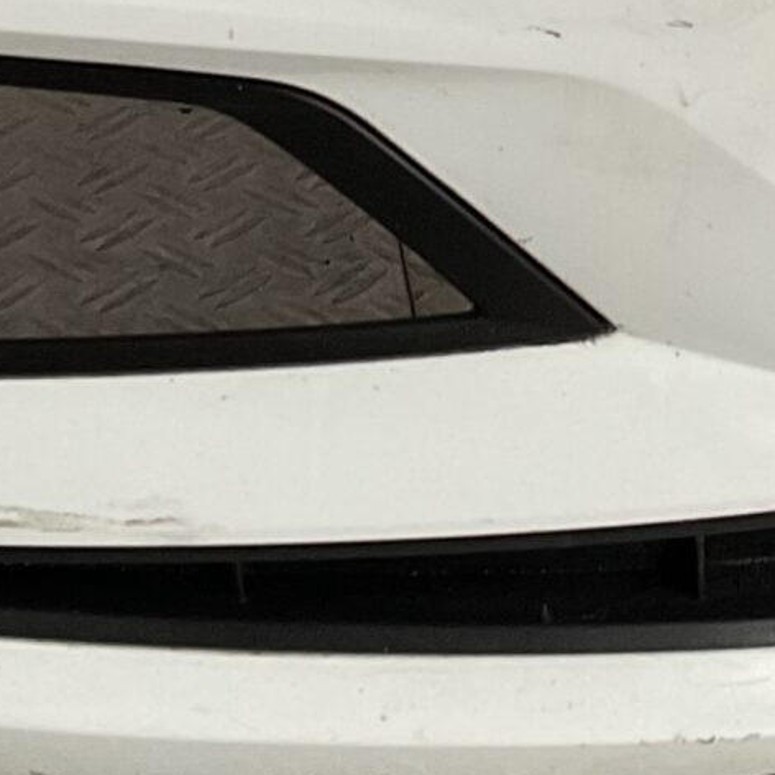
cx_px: 777
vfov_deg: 12.4
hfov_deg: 12.4
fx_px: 3521
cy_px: -59
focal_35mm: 139
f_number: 1.8
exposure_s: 1/50
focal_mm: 3
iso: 80
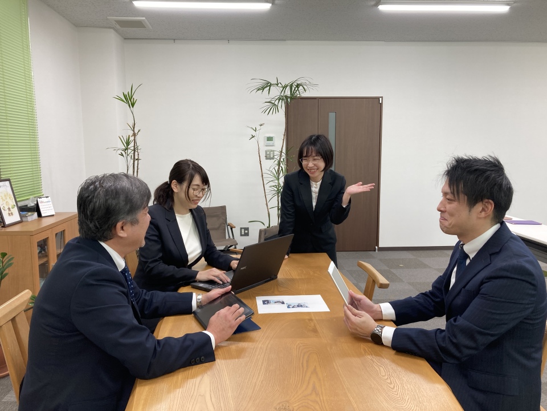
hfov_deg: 63.4
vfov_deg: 49.7
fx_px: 442
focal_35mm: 28
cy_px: 206
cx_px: 274
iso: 50
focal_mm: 3.99
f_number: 1.8
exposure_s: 1/60
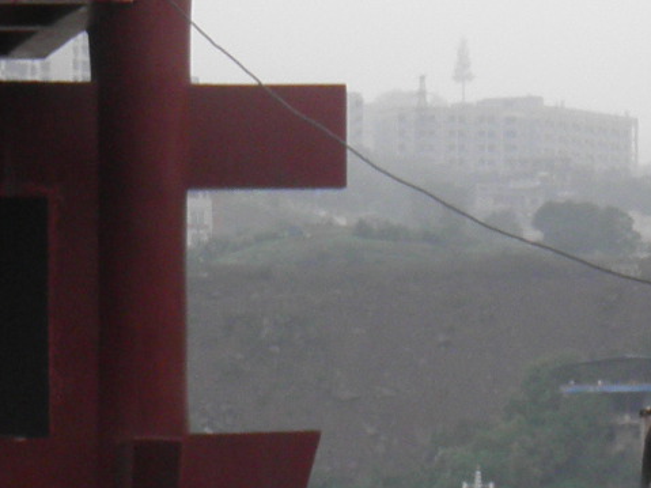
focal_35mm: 294
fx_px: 5528
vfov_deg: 5.0
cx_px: -315
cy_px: 413
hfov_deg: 6.7
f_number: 3.6
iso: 50
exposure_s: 1/40
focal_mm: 10
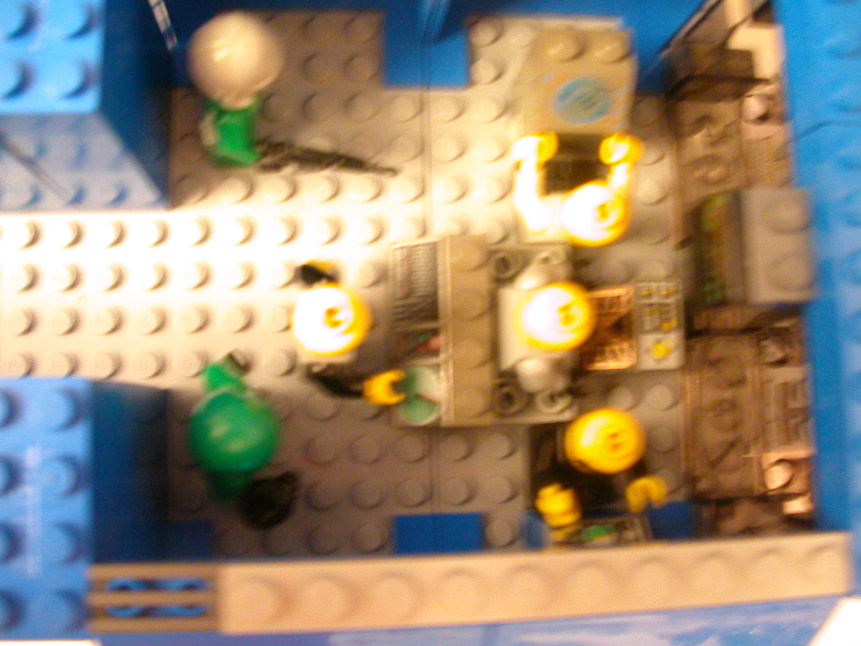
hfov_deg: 50.1
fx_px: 920
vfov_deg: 38.7
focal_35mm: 37
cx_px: 430
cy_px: 323
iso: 400
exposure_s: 1/3.8
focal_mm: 5.6
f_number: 2.7
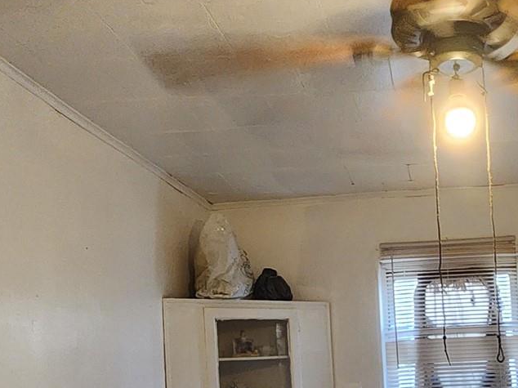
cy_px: 316
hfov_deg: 43.1
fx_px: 628
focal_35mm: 42
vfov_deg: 33.2
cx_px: 401
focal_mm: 2.2
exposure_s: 1/30
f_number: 2.2
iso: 320
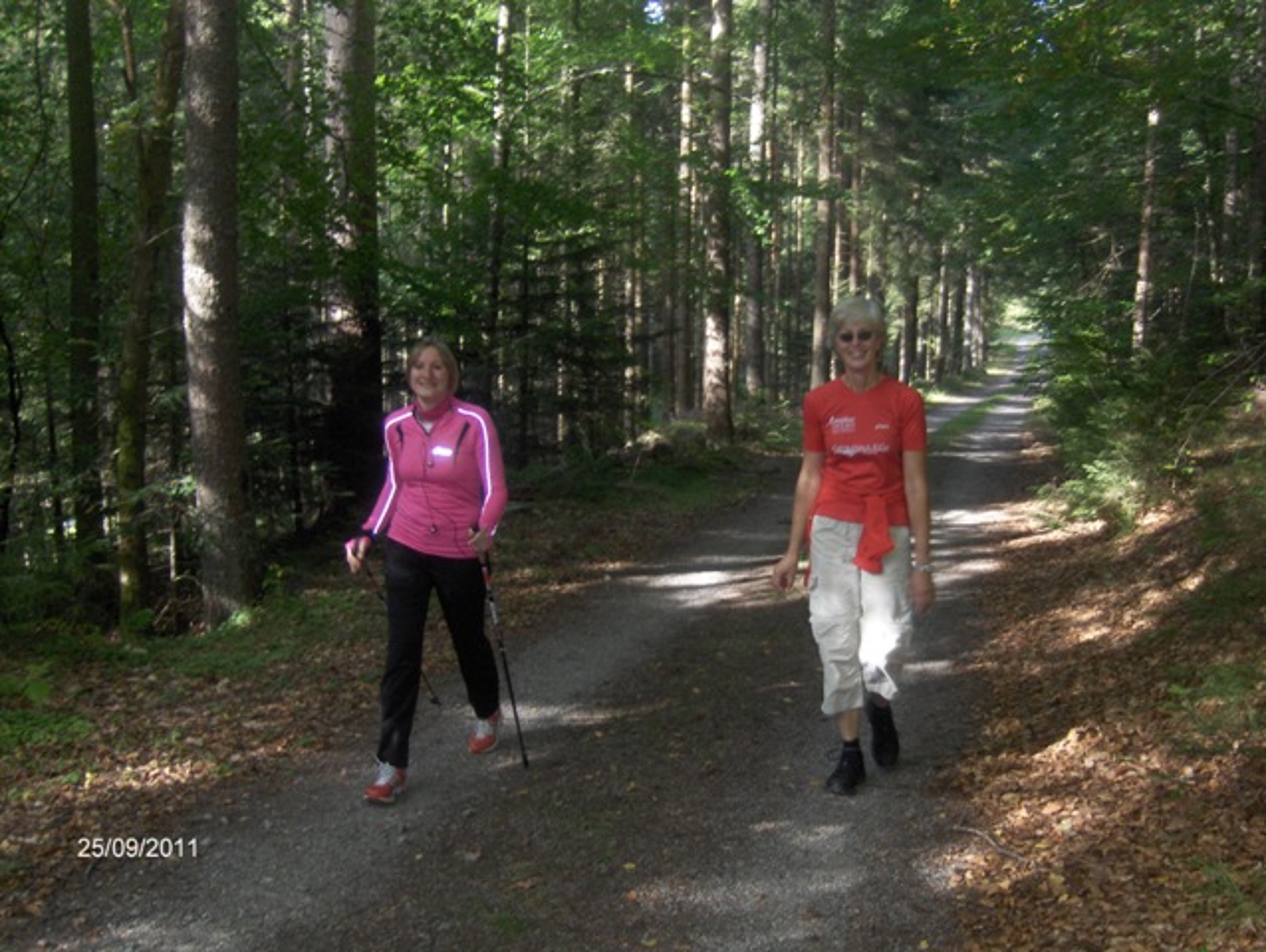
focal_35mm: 35
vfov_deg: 40.8
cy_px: 476
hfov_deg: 52.6
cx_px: 633
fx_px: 1281
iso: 140
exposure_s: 1/60
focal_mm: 7.5
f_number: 2.8
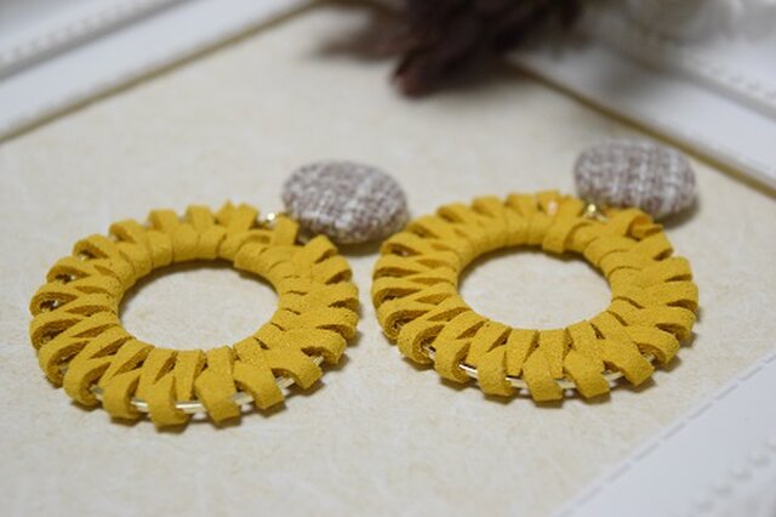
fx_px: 1777
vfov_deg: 16.5
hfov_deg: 24.6
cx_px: 388
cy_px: 258
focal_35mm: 82
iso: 2500
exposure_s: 1/100
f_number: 5.6
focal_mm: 55
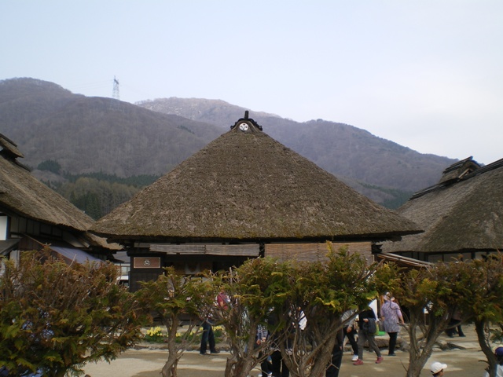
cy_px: 188
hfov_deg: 49.0
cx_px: 252
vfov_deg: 37.7
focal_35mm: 38
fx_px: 552
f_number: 4.6
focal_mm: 6.3
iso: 64
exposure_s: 1/160
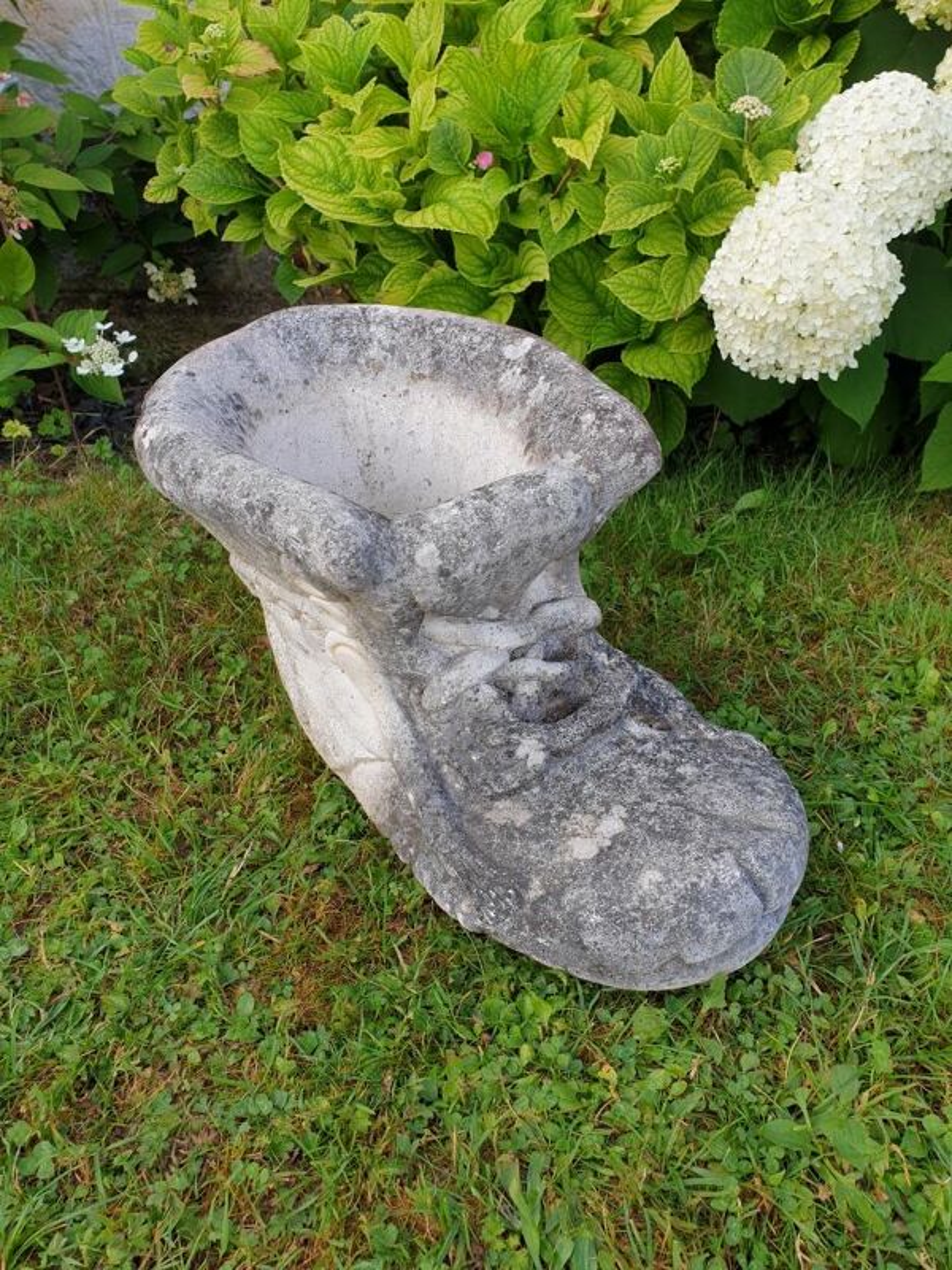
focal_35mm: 26
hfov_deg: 53.1
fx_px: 953
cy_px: 635
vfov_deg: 67.3
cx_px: 476
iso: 50
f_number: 2.4
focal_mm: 4.3
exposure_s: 1/140
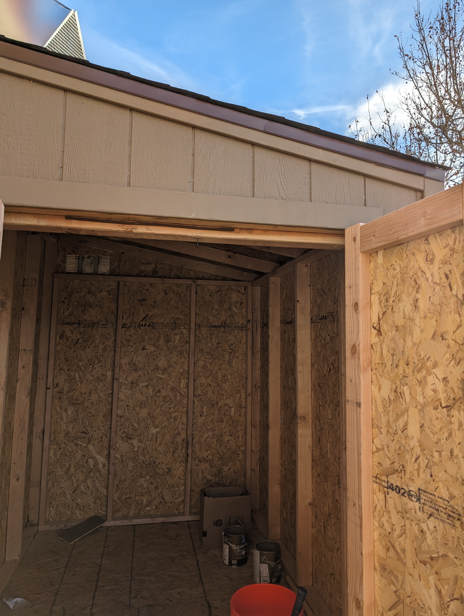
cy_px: 308
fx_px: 428
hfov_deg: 56.9
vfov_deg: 71.5
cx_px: 232
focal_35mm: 24
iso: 21
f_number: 1.68
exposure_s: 1/656
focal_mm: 6.9
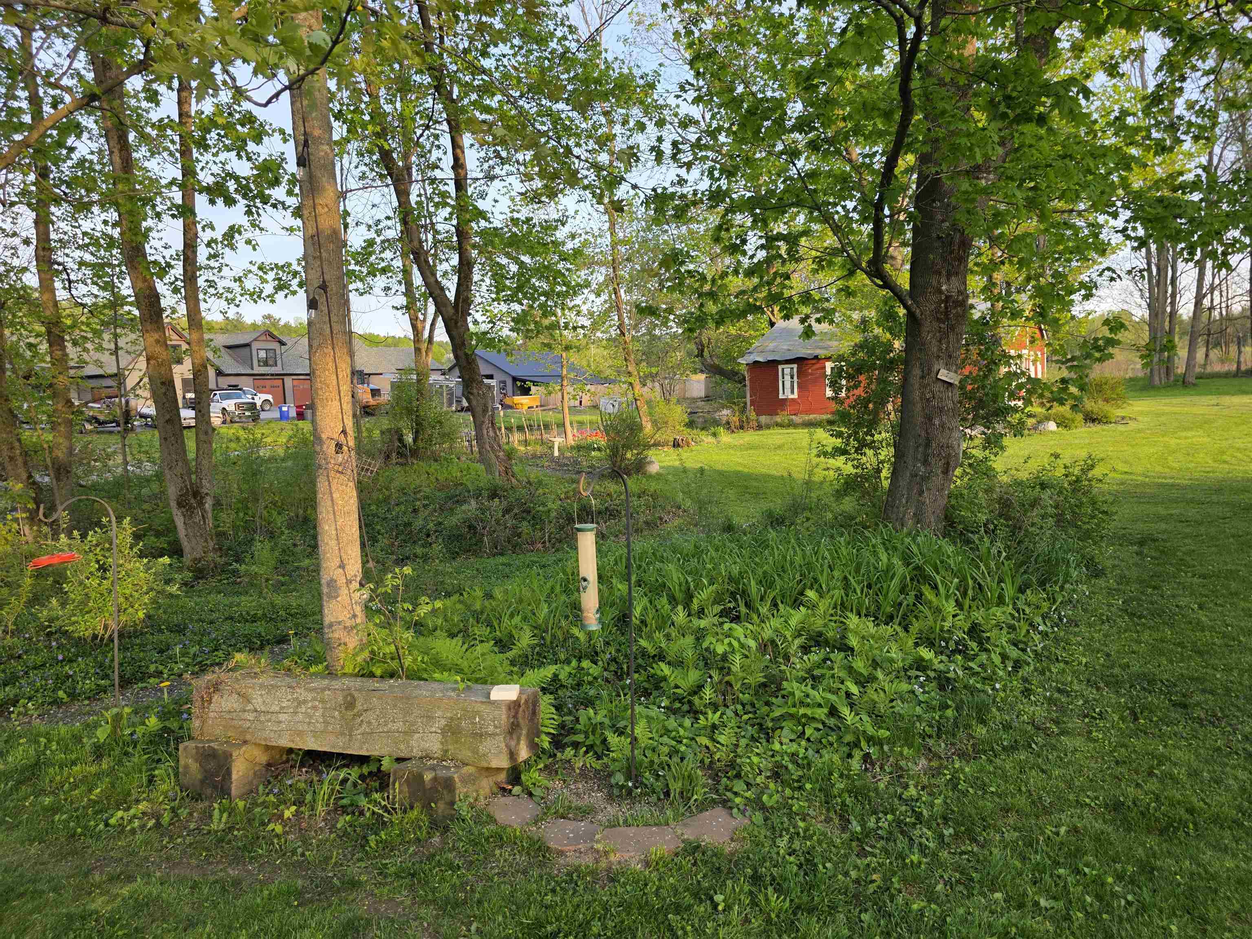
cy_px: 470
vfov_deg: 58.9
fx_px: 832
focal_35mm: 23
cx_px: 626
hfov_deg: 73.9
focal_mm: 6.3
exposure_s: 1/359
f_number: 1.7
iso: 50
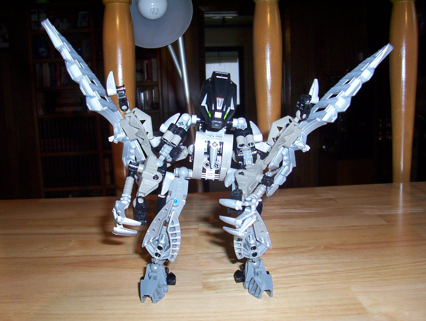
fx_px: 530
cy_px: 160
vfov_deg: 33.7
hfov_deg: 43.8
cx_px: 213
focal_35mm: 43
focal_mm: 5.77
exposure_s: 1/60
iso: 140
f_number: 2.73
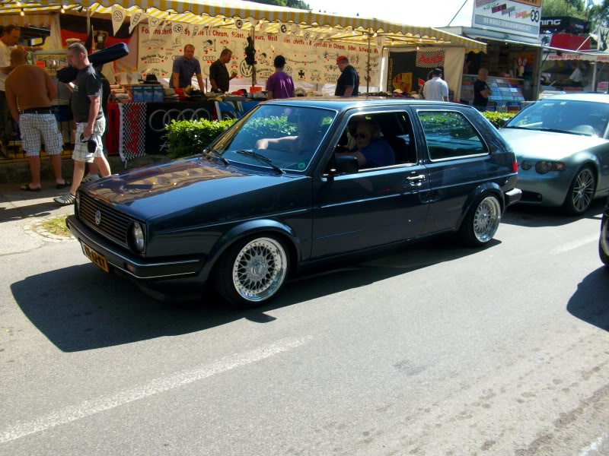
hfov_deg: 54.0
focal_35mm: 34
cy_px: 228
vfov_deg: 41.8
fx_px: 598
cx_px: 304
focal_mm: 5.7
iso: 80
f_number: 5.5
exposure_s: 1/185
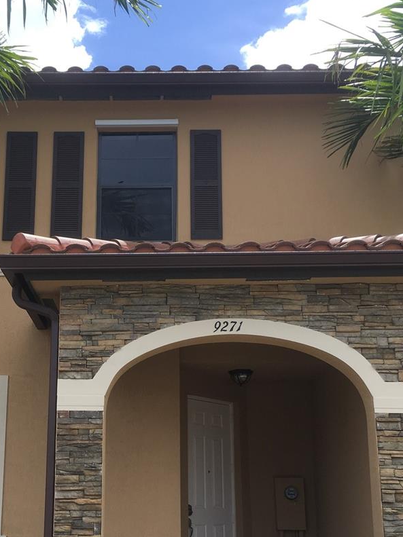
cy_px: 358
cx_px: 133
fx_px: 683
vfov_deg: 42.4
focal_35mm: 44
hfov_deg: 32.6
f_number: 2.2
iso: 25
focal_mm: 4.15
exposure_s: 1/1012
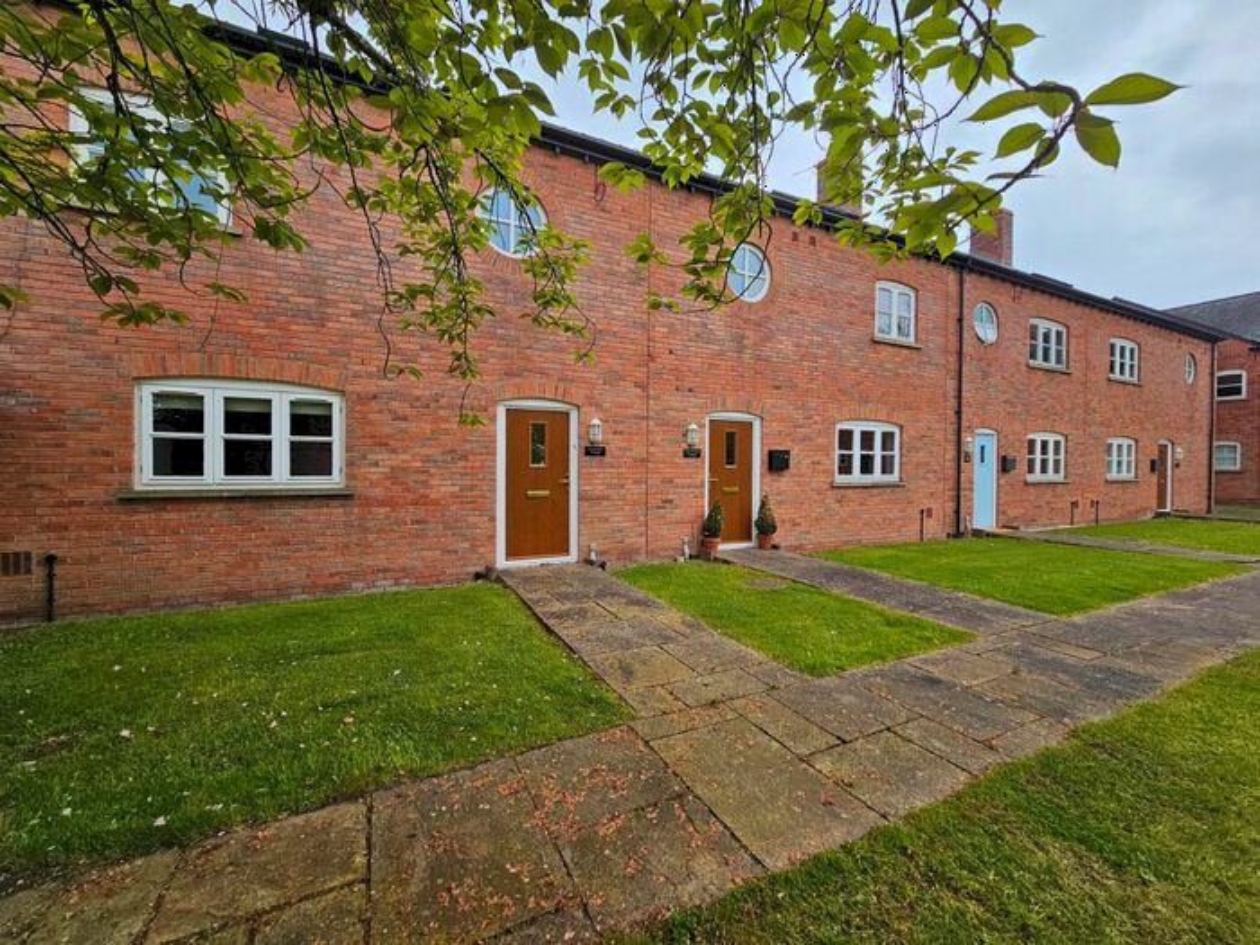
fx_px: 473
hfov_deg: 106.2
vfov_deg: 89.9
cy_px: 472
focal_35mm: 13
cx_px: 630
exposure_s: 1/352
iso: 50
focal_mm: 2.2
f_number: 2.2
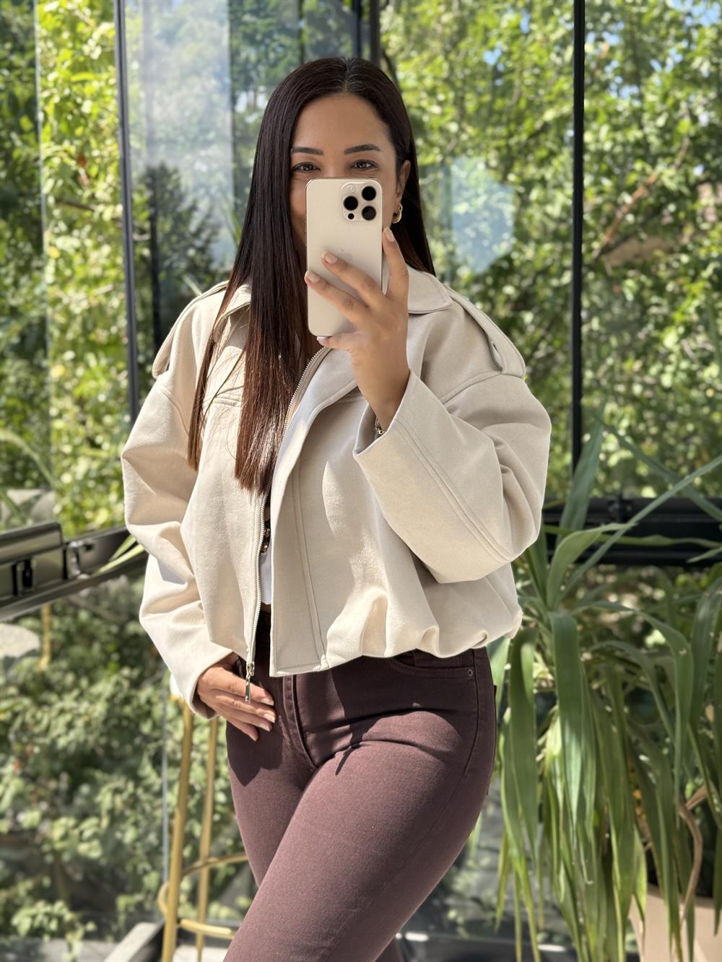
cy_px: 481
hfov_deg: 30.3
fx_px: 1335
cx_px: 361
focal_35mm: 48
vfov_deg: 39.7
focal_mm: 6.76
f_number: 1.78
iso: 64
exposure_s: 1/570
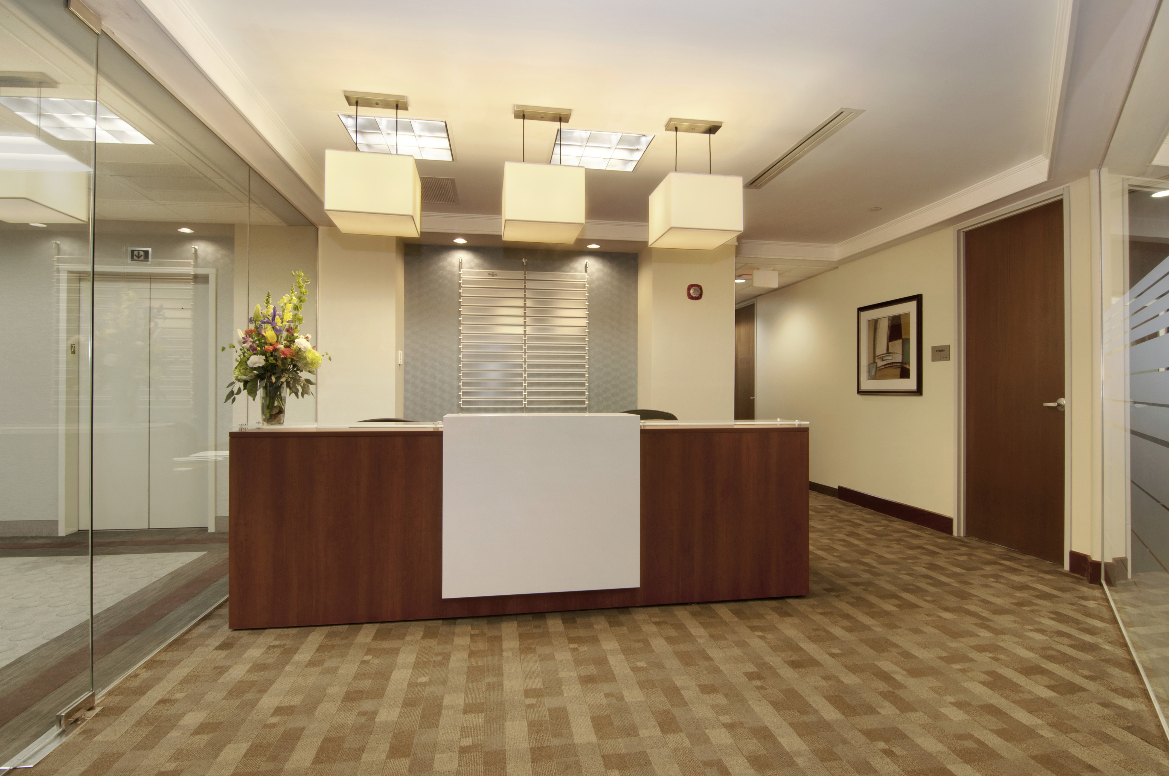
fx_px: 535
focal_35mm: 16
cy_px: 388
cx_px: 584
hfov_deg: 95.1
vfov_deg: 71.9
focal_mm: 11
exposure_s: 1/2.5
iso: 200
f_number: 11
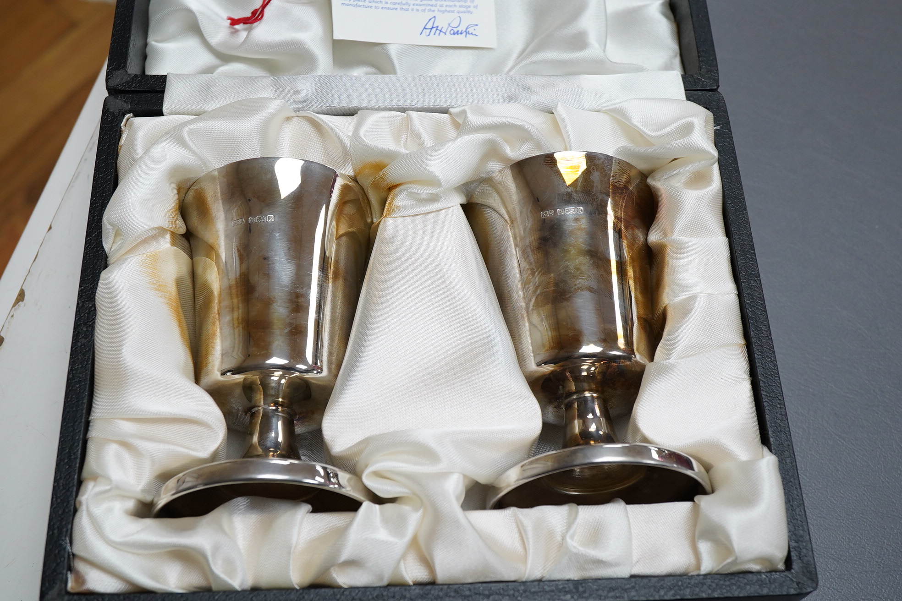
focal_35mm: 45
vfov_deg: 29.9
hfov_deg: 43.6
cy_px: 300
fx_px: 1127
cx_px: 451
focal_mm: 30
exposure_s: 1/125
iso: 1250
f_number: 11
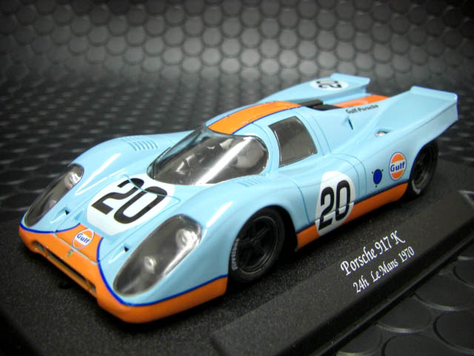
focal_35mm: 38
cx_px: 237
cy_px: 178
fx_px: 520
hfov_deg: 49.0
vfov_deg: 37.7
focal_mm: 6.3
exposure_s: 1/25
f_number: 3.4
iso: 200
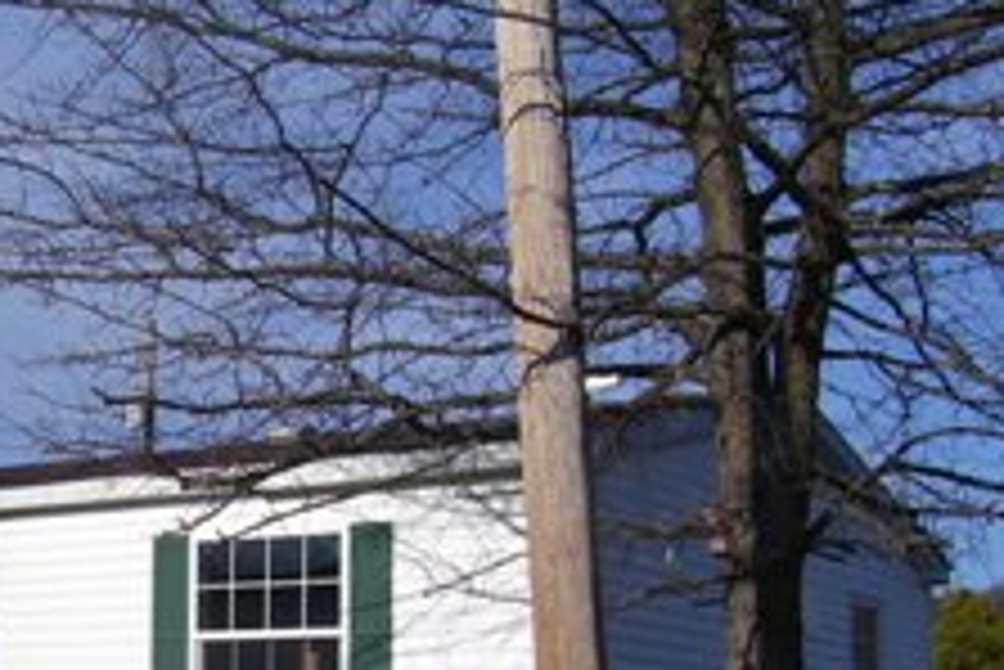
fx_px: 1981
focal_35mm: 71
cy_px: 612
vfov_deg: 18.9
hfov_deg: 27.2
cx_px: 50
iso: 80
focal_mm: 5.6
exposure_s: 1/1000
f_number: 4.8
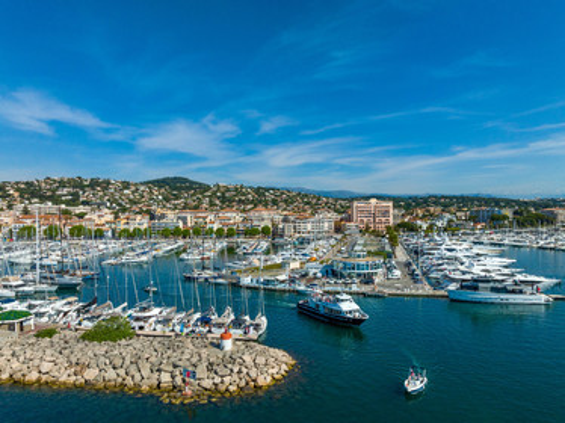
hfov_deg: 71.6
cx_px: 282
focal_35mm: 24
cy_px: 212
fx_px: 391
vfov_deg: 56.8
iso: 200
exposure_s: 1/1000
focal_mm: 12.3
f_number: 9
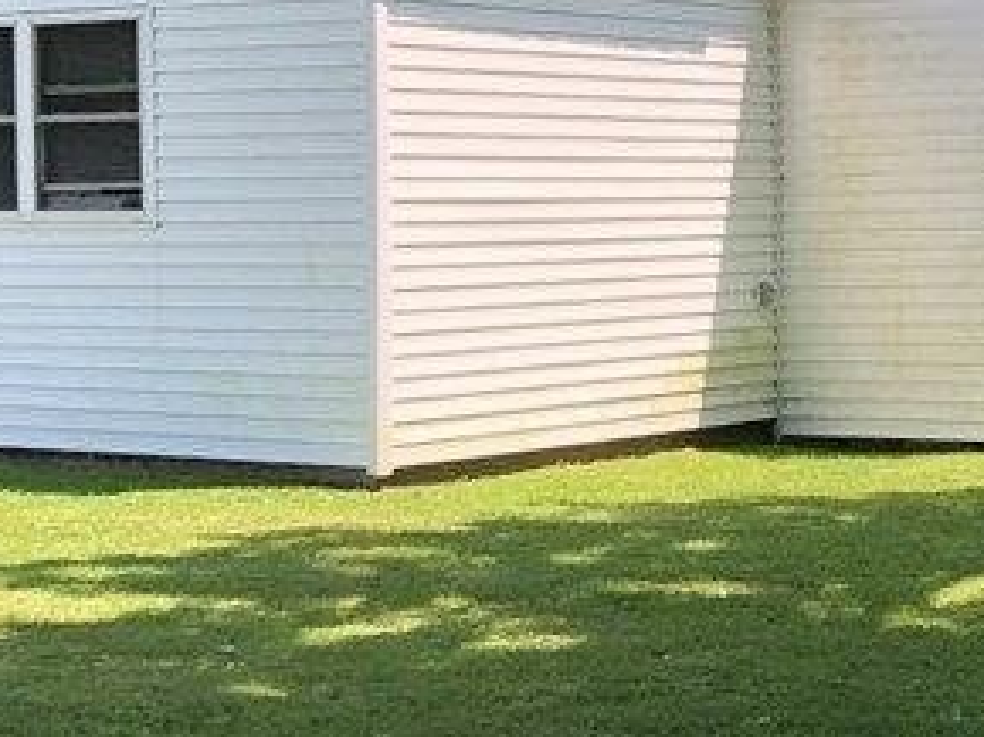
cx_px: 1062
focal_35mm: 99
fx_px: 2812
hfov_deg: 19.1
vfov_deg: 14.9
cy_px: 268
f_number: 1.8
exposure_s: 1/552
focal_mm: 3.99
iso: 20
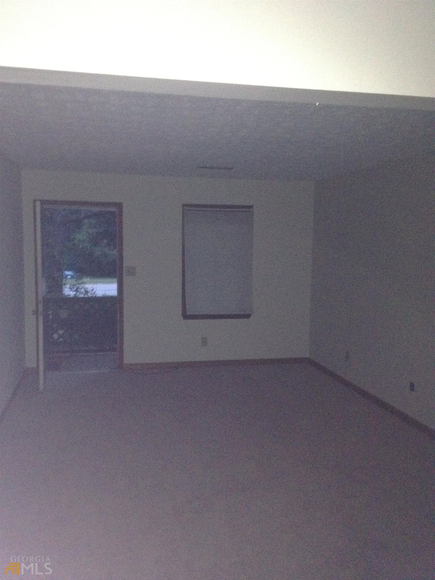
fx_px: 586
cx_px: 218
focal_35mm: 35
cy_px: 290
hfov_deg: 40.7
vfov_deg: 52.6
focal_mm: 4.28
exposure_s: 1/16
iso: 640
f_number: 2.4
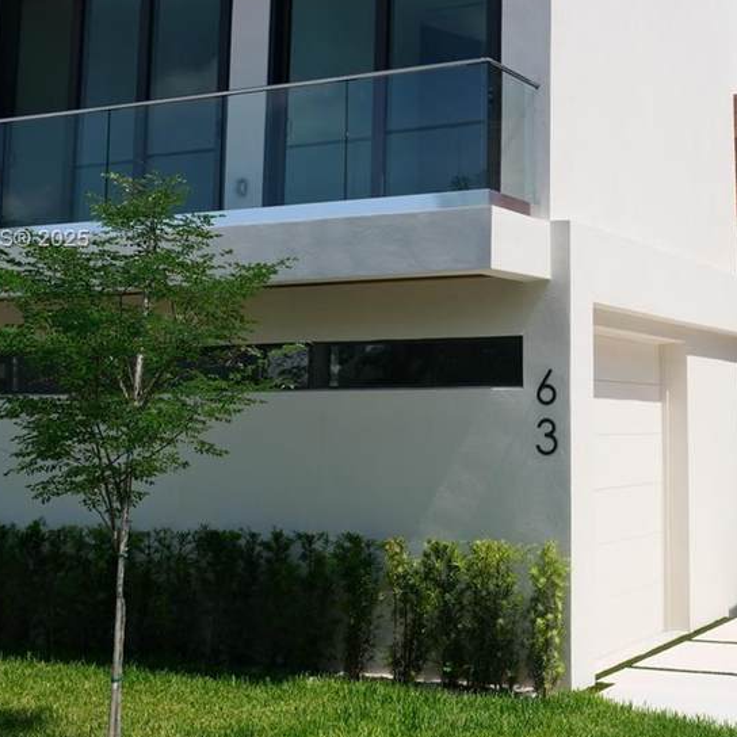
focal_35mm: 54
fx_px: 1301
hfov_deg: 30.7
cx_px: 610
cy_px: 240
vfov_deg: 31.4
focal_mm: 18
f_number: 5.6
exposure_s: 1/1250
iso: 320
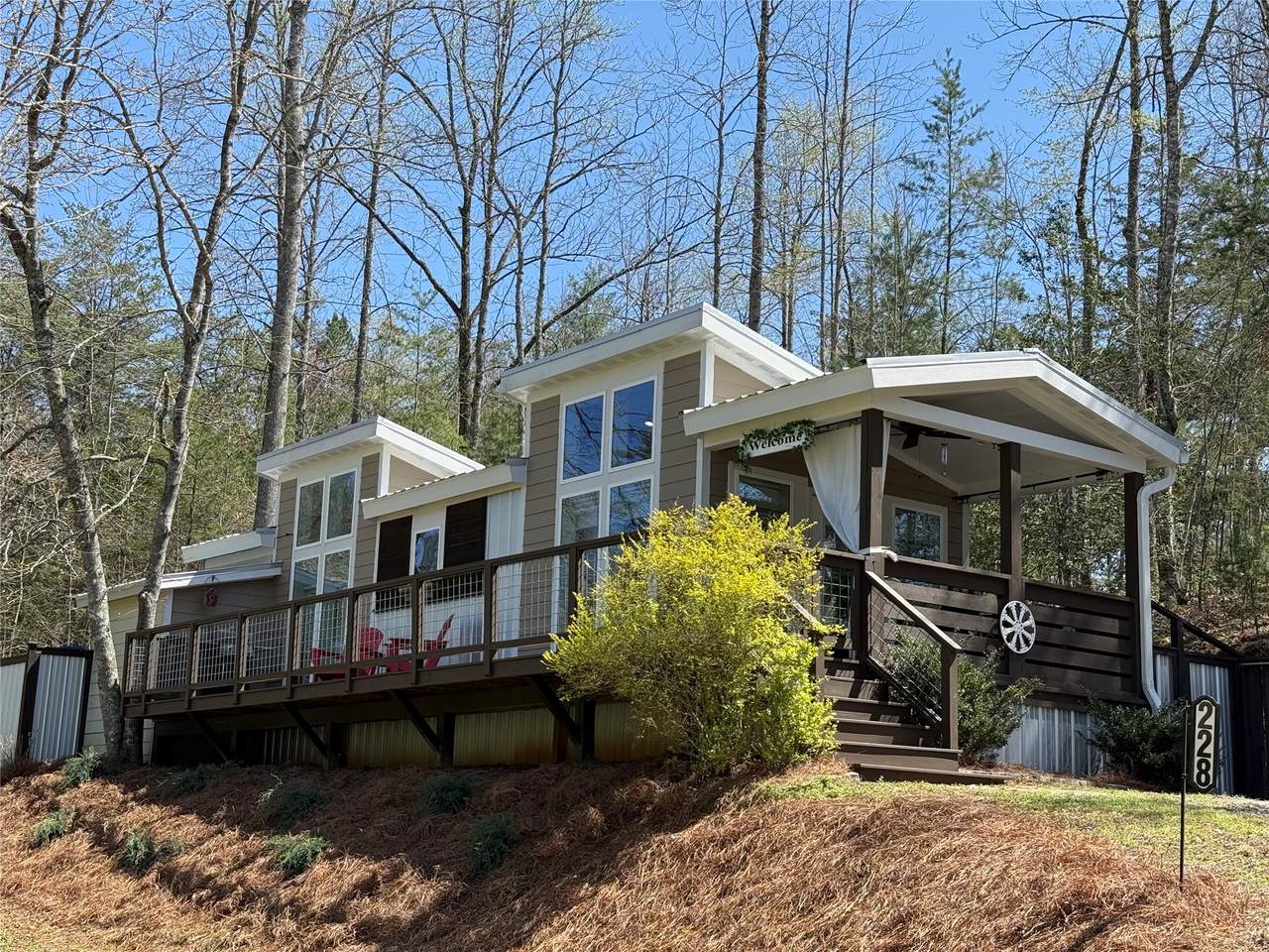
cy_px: 476
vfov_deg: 30.3
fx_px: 1760
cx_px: 634
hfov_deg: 39.7
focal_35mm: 48
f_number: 1.78
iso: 64
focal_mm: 6.76
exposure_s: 1/1883
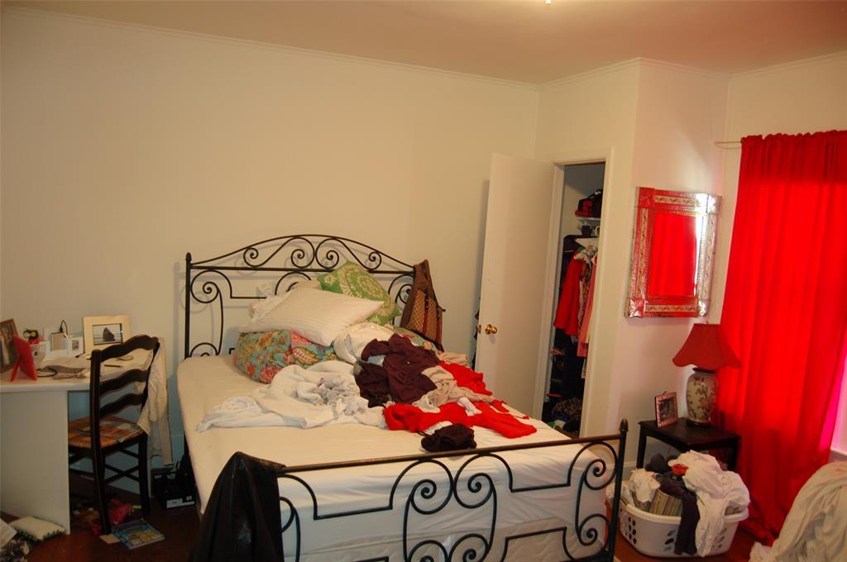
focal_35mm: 27
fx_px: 634
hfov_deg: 67.4
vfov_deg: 47.8
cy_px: 281
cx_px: 424
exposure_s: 1/8
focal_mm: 18
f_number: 3.5
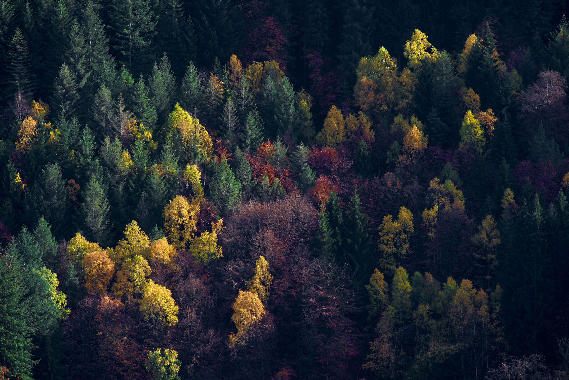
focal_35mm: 300
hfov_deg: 6.9
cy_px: 190
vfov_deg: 4.6
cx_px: 284
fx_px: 4743
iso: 100
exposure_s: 1/250
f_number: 5.6
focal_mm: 300
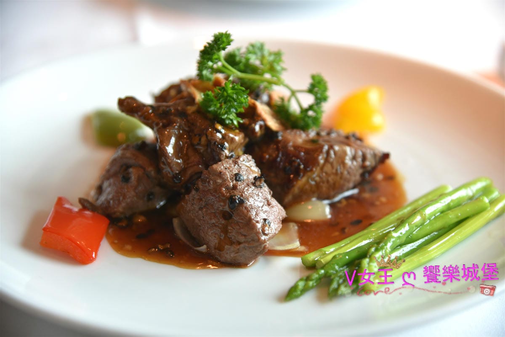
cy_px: 168
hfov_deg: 23.9
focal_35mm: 85
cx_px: 252
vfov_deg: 16.1
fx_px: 1193
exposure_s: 1/80
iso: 400
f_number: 4.5
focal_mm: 85
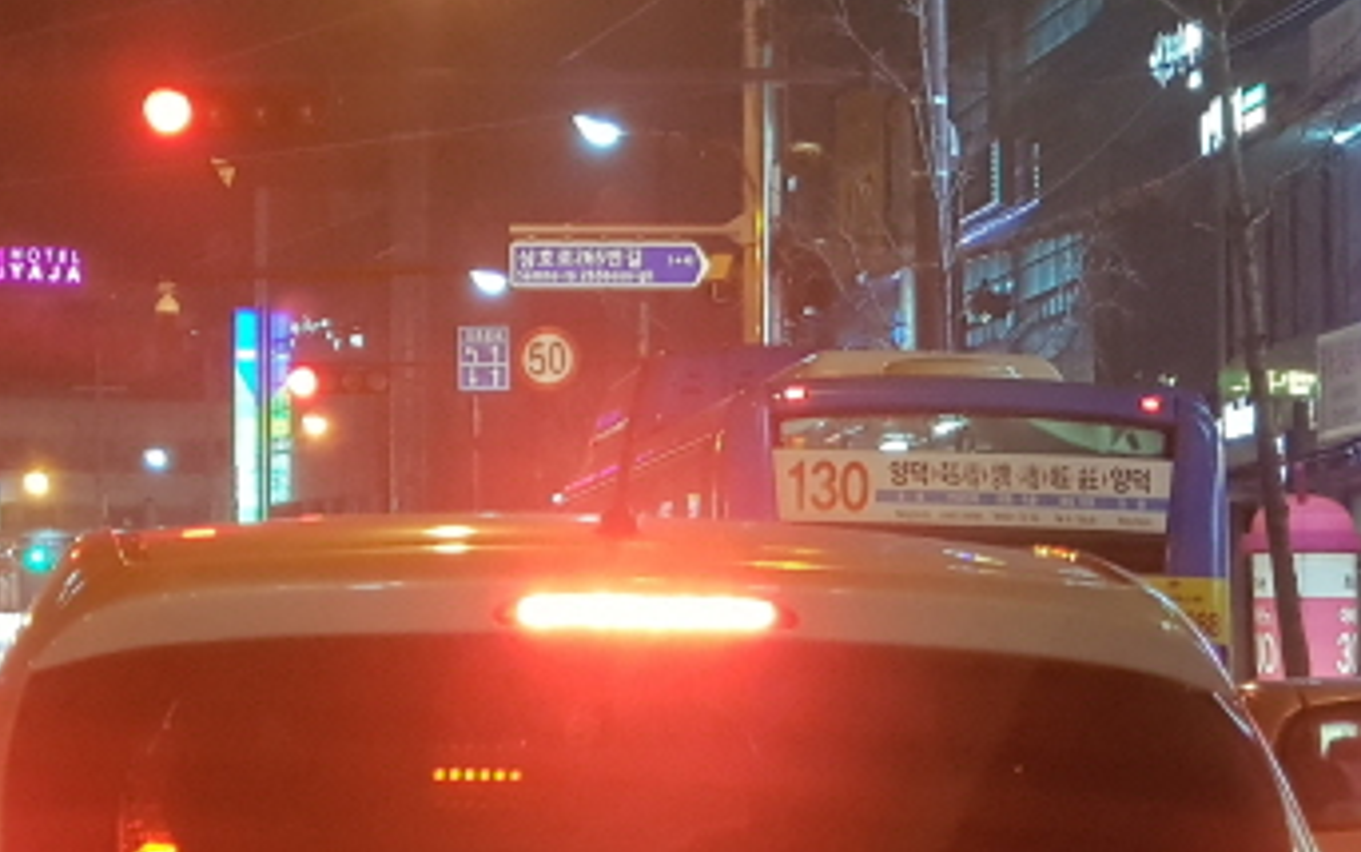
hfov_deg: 17.8
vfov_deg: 11.3
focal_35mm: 116
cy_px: 215
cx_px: 287
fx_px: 4304
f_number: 2.4
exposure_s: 1/15
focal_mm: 6
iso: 250
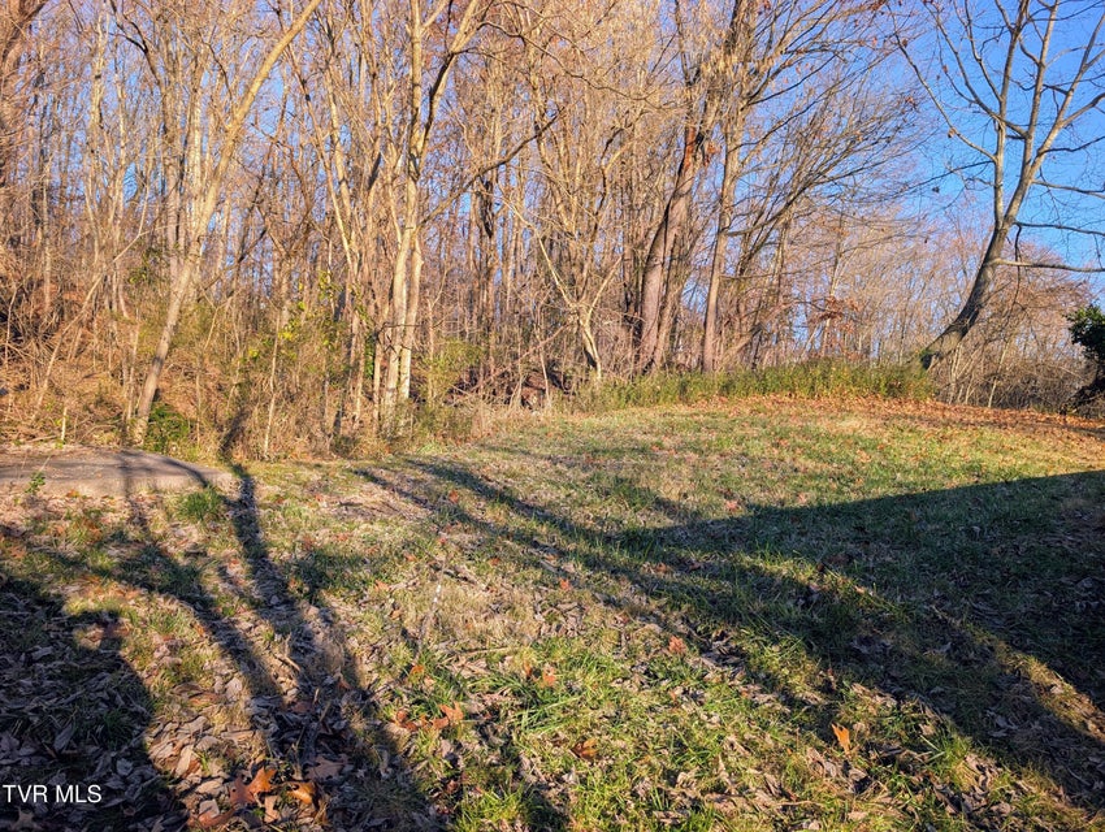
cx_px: 552
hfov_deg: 71.5
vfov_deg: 56.9
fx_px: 767
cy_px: 416
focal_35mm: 24
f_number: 1.68
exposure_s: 1/259
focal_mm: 6.9
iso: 19
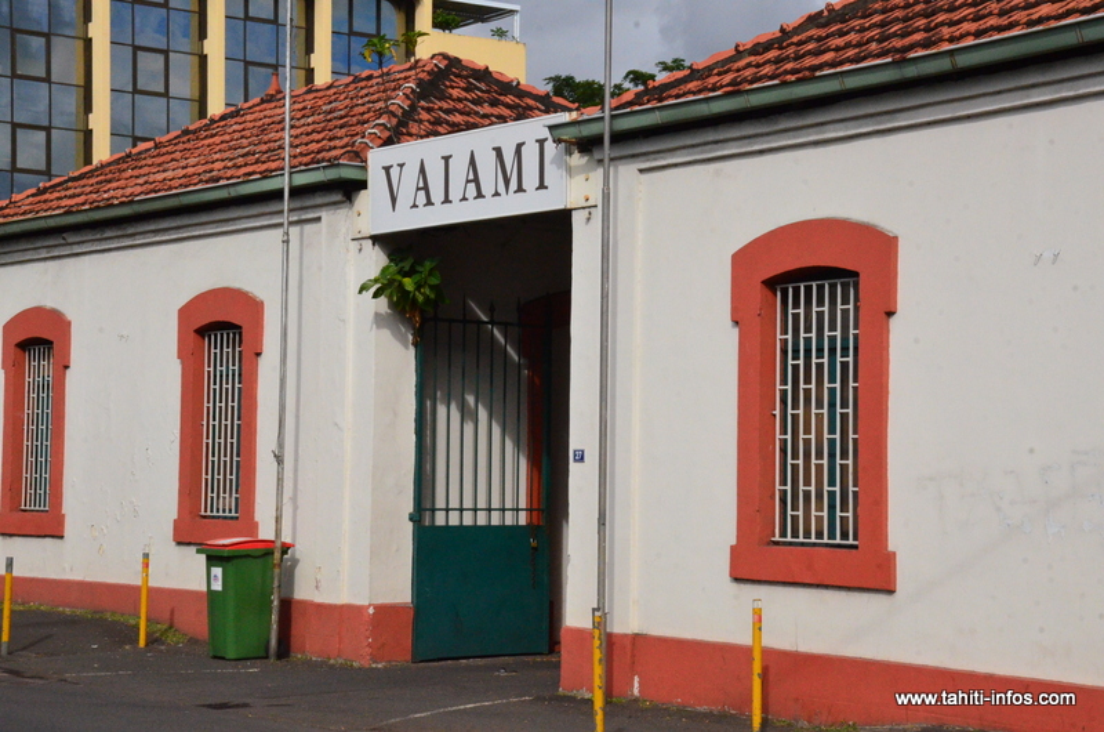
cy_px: 366
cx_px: 552
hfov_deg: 26.0
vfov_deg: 17.4
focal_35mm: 78
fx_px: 2387
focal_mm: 52
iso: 4000
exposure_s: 1/2500
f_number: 25
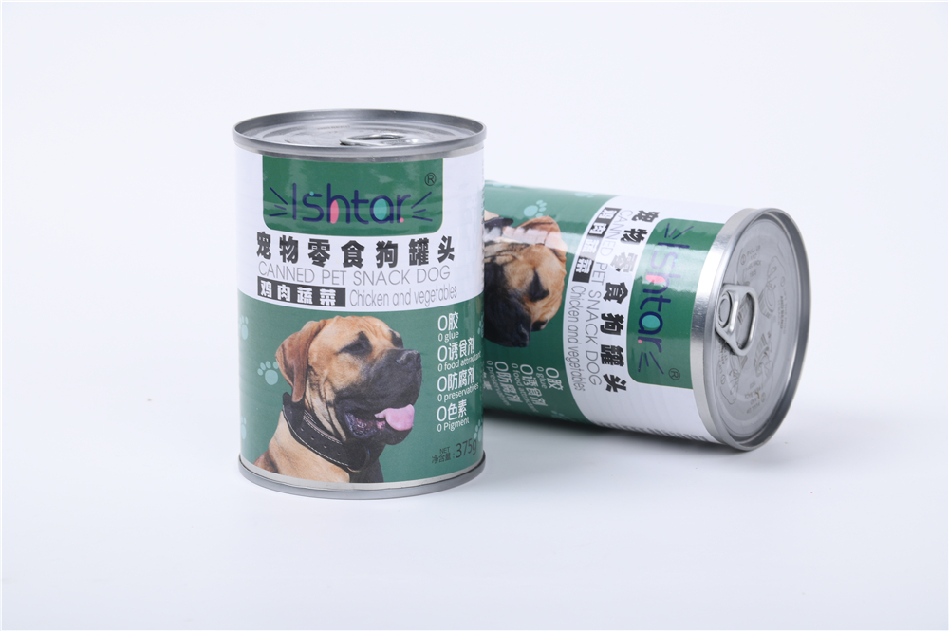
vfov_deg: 13.0
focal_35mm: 105
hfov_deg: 19.5
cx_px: 474
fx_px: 2766
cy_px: 316
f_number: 11
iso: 125
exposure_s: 1/125
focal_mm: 105
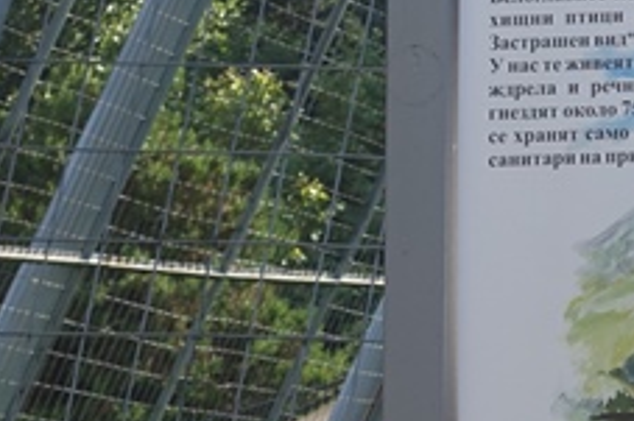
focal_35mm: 230
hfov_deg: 8.4
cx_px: 1329
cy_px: -18
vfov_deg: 5.9
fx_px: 4047
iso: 125
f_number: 5.6
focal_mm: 18.7
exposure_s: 1/160
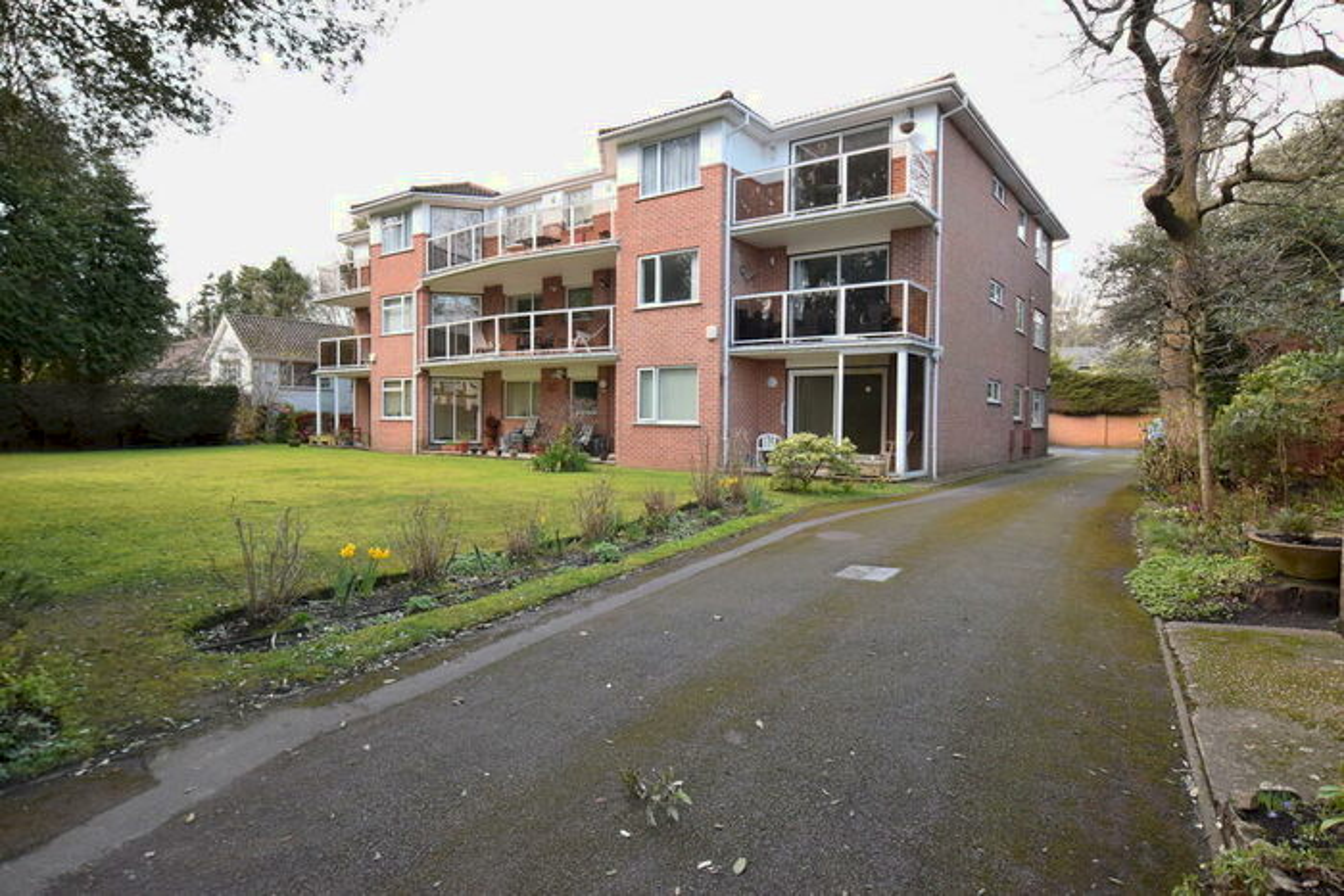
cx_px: 672
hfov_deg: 85.4
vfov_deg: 63.2
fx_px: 728
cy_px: 448
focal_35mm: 20
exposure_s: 1/160
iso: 800
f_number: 6.3
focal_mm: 13
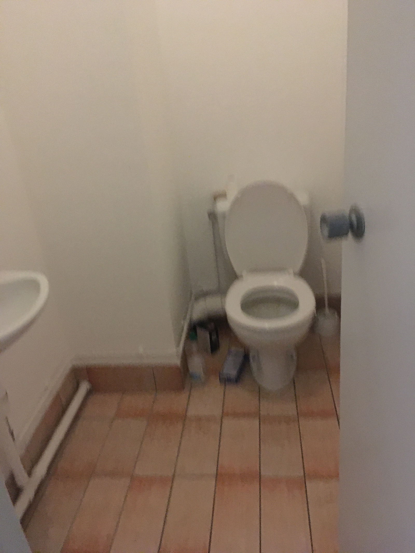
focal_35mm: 29
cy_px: 276
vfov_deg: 61.7
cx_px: 208
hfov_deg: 48.2
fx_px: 464
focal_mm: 4.15
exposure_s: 1/17
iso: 640
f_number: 2.2
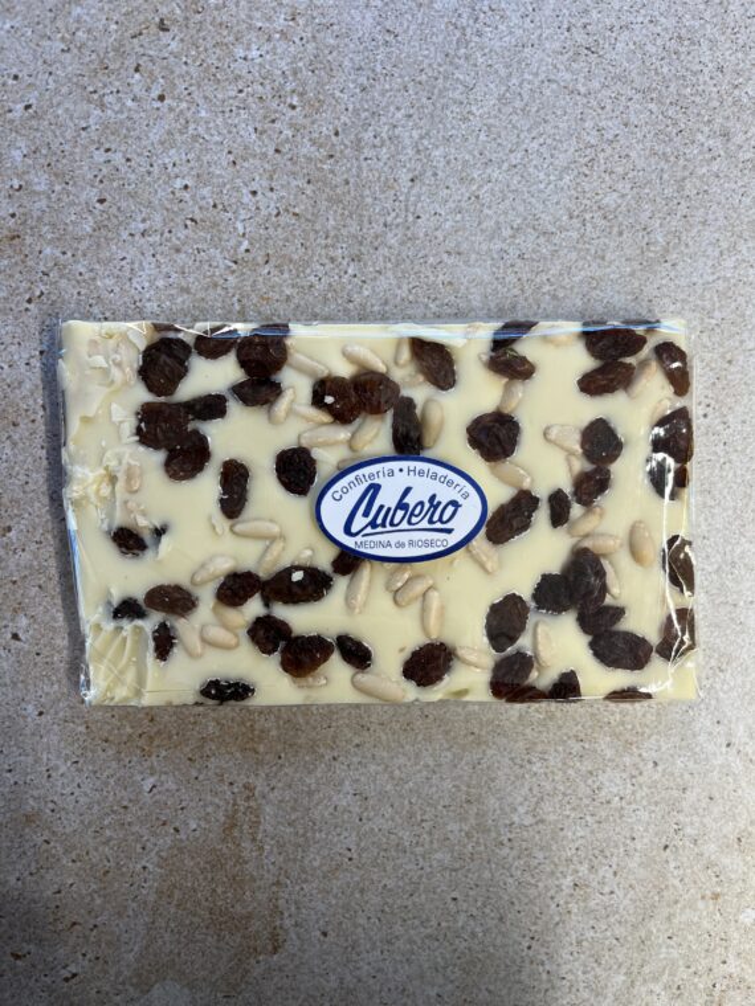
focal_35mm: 26
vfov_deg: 67.3
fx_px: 756
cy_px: 503
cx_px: 378
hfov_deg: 53.1
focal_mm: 5.1
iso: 40
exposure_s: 1/104
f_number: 1.6
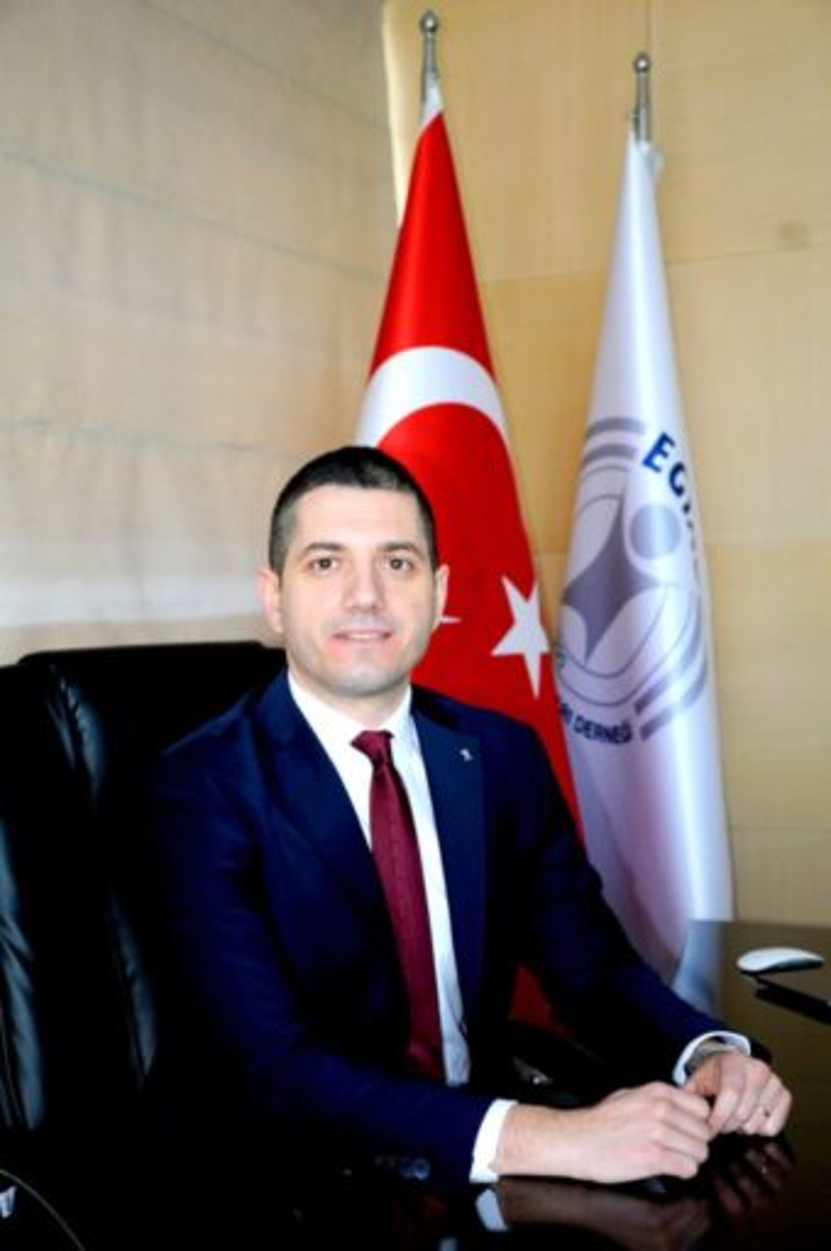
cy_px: 626
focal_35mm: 51
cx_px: 416
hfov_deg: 26.4
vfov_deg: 38.9
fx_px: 1771
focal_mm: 34
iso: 640
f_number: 4.5
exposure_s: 1/125
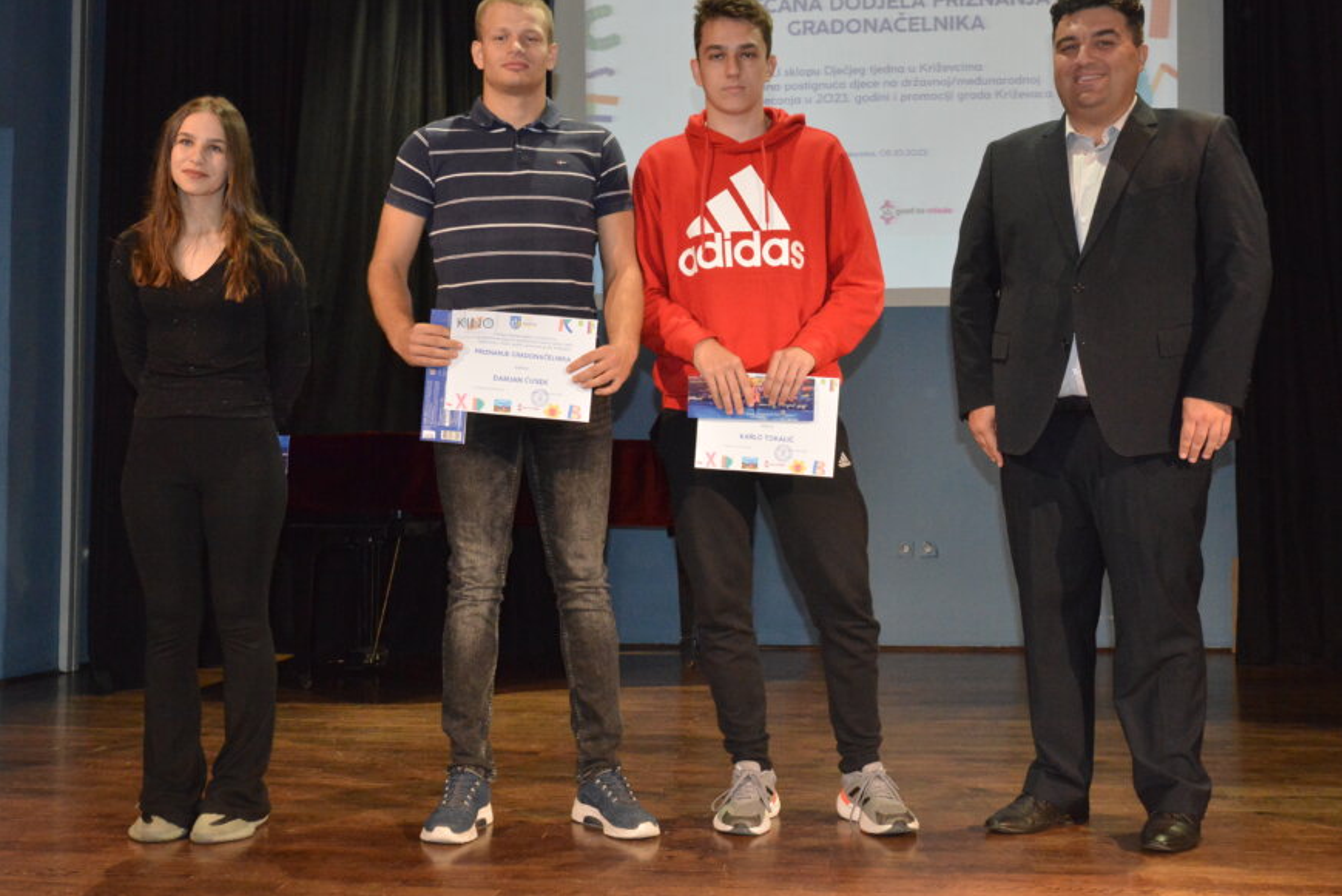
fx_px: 1492
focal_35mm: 40
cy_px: 426
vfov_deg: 33.4
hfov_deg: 48.4
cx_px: 665
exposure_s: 1/60
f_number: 8
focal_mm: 34
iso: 6400
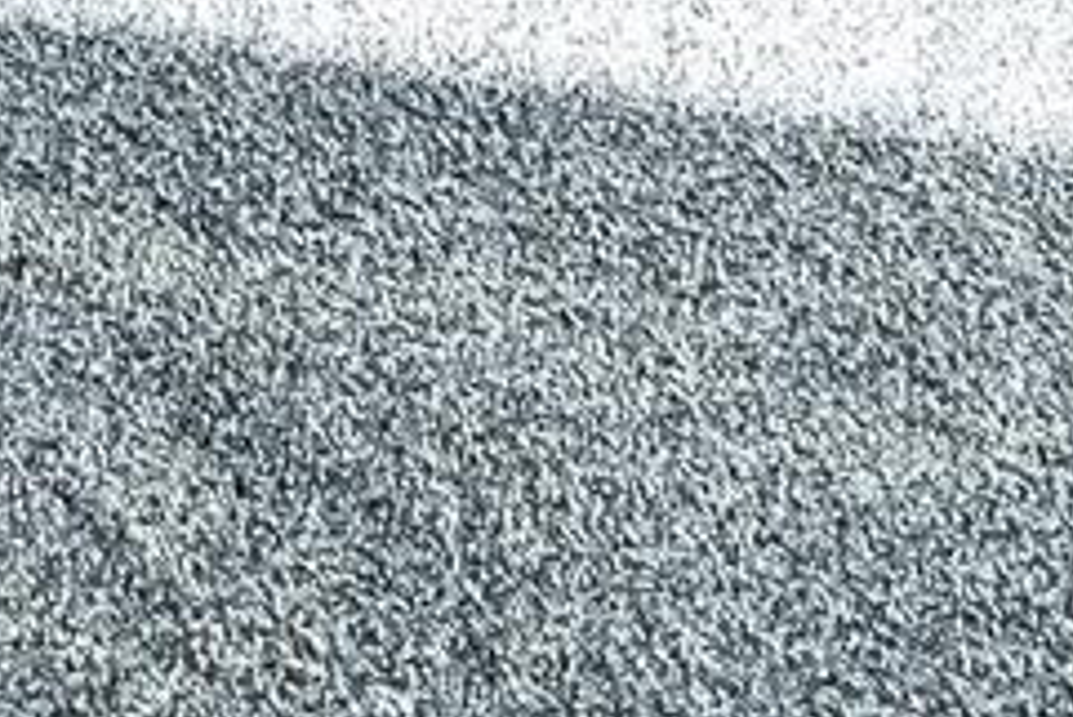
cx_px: -563
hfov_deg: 14.2
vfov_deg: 5.4
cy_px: -3442
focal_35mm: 134
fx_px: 3996
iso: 800
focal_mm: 14
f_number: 4.5
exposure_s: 1/640
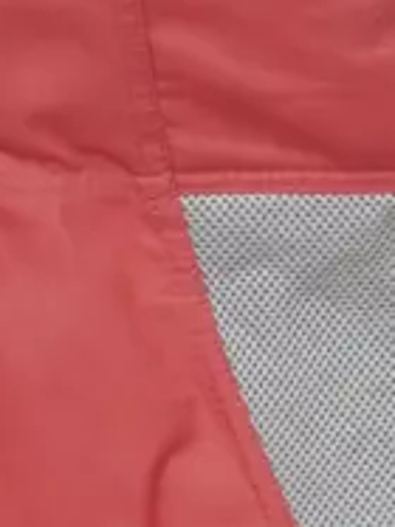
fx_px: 3336
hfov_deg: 6.7
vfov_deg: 8.7
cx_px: 633
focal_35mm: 219
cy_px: 902
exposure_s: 1/200
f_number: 6.3
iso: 200
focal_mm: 20
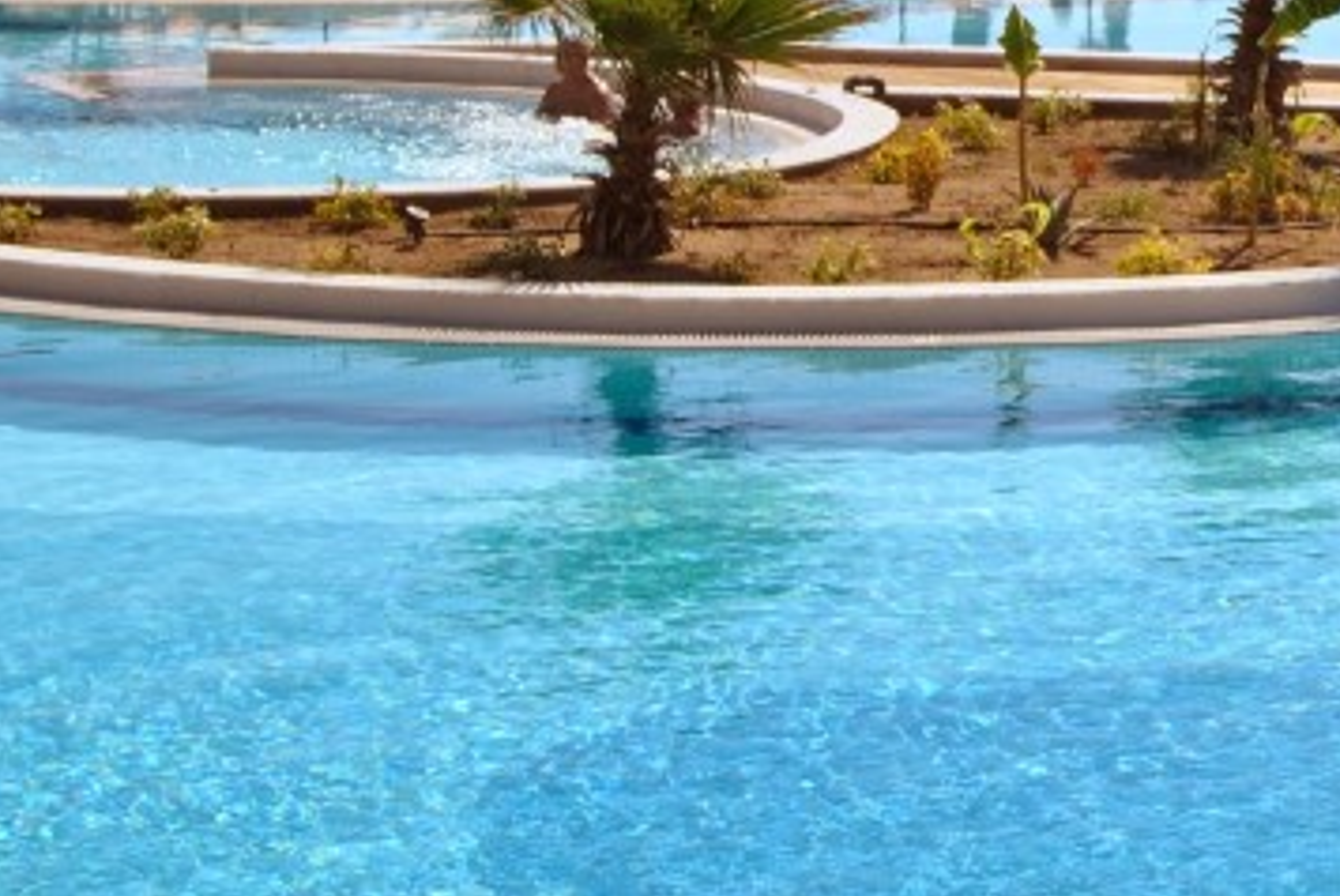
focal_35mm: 116
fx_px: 4321
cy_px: -4
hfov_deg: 16.9
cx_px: 1579
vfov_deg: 11.7
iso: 100
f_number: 9
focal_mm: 24
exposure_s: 1/320
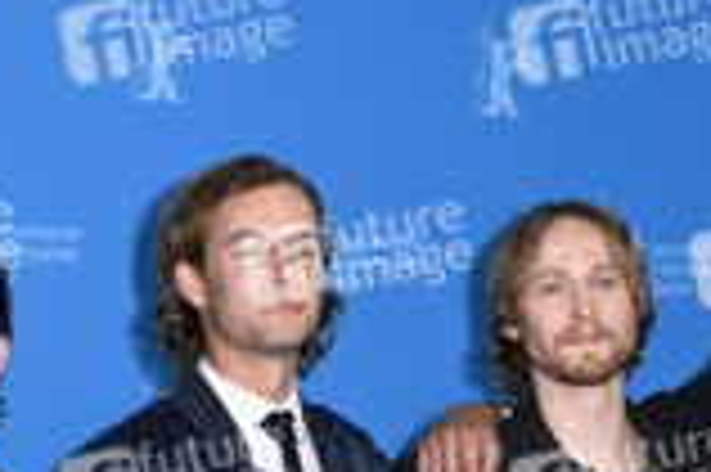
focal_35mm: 137
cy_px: 593
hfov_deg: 15.0
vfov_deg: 9.8
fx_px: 2703
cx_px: 236
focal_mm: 48
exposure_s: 1/250
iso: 1000
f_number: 5.6
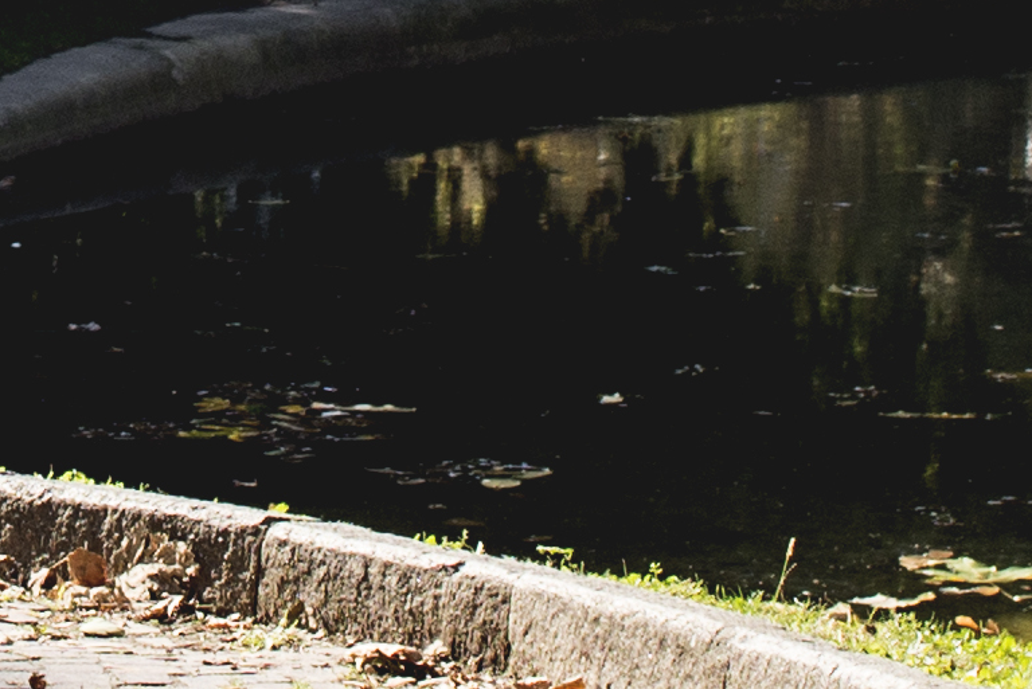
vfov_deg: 5.0
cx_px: -282
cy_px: -475
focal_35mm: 274
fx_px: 7859
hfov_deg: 7.4
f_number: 7.1
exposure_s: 1/250
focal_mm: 35
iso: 125
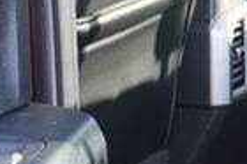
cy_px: 4
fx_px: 1206
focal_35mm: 176
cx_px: 452
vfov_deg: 7.7
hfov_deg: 10.9
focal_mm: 16
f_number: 4
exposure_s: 1/60
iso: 250
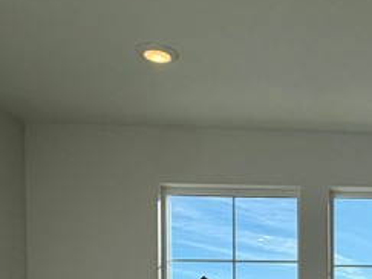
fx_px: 634
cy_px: 382
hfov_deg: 29.9
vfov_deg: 21.8
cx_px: 392
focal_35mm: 59
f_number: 2.2
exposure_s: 1/770
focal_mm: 2.22
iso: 40
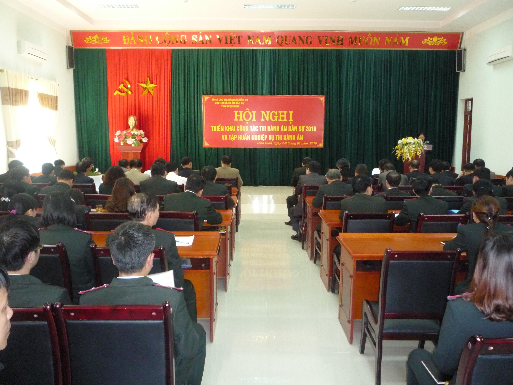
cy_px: 192
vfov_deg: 46.8
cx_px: 256
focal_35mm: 30
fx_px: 445
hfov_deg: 60.0
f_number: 3.3
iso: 640
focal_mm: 5.2
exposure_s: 1/30
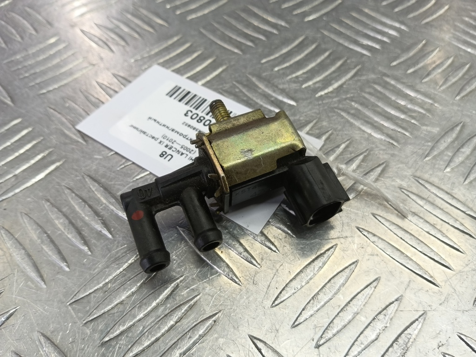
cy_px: 178
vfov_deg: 58.9
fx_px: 316
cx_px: 238
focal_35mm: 23
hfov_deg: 73.9
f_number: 1.6
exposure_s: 1/50
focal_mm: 4.11
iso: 104
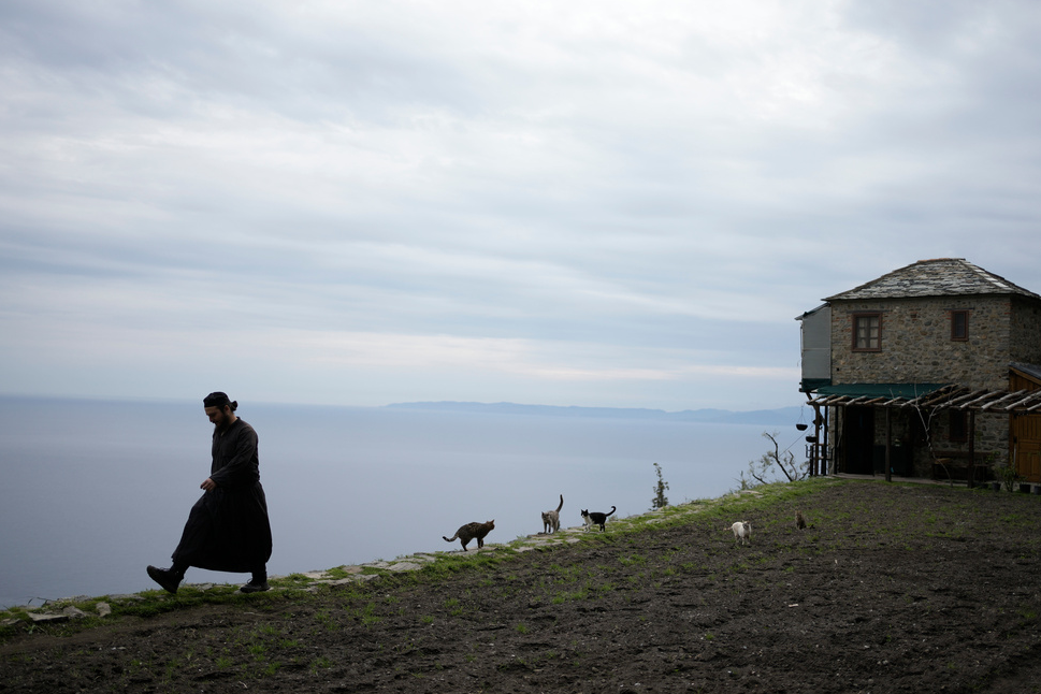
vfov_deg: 35.9
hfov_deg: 51.9
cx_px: 540
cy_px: 329
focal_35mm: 37
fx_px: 1070
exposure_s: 1/2000
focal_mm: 35
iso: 100
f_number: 1.8
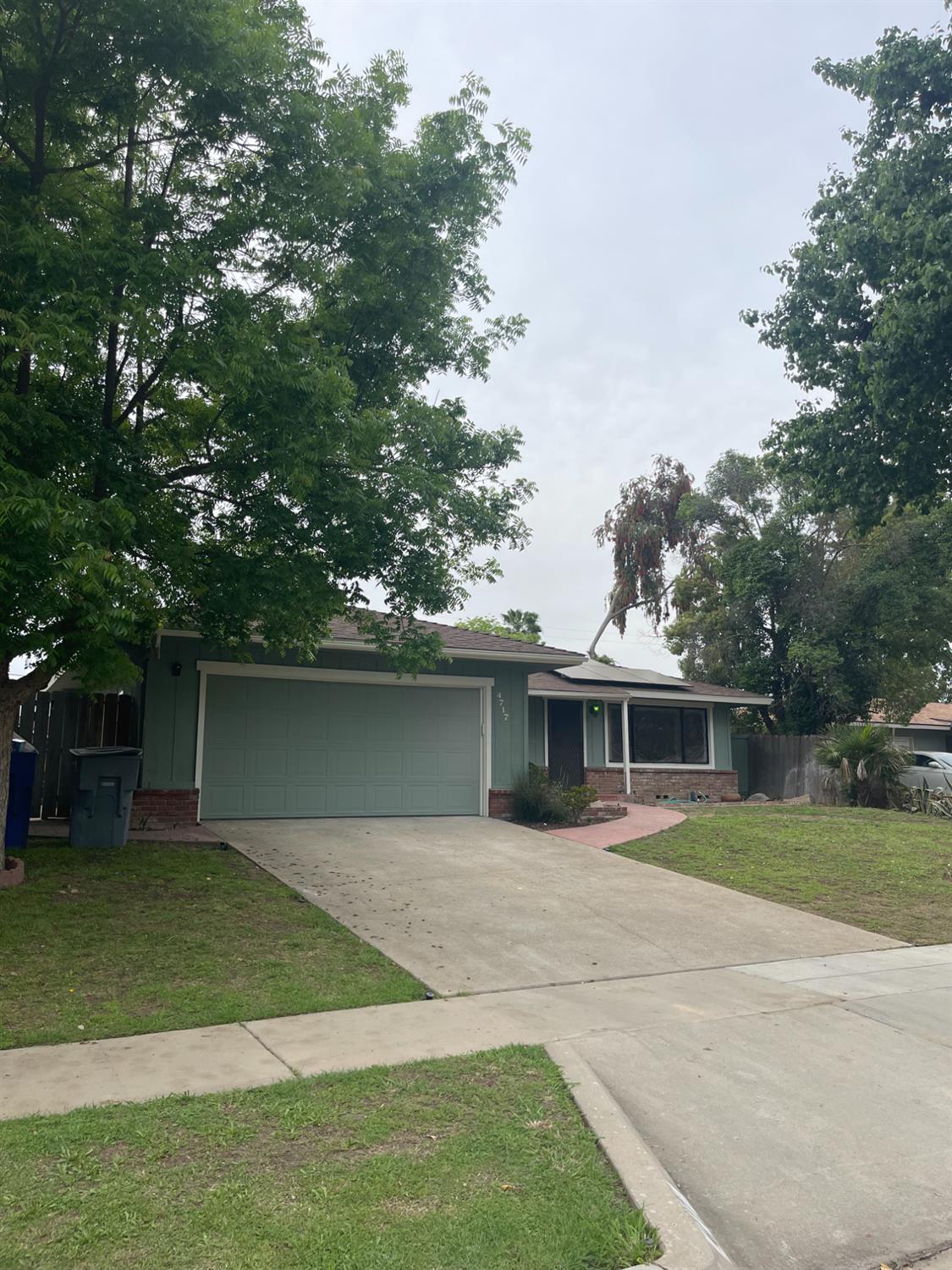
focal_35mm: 25
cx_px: 476
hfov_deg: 54.9
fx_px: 917
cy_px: 635
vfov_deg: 69.4
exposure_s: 1/2597
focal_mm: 5.1
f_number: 1.6
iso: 32
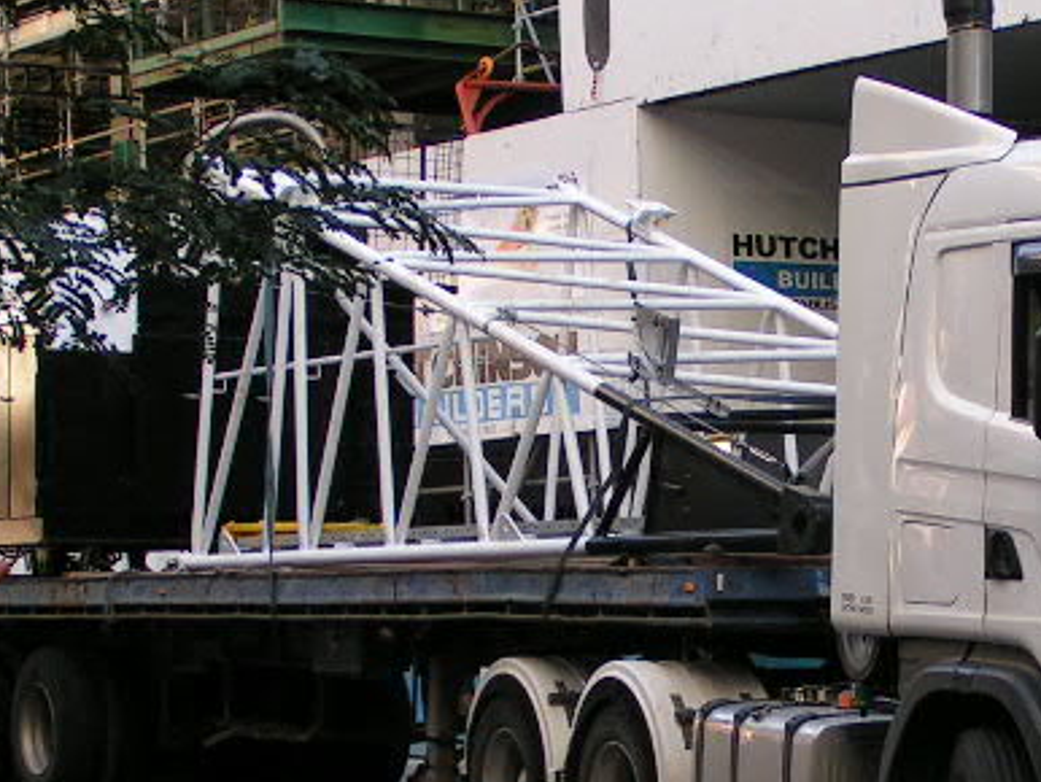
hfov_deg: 16.6
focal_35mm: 118
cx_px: 798
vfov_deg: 12.6
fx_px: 3551
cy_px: 475
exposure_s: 1/80
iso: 50
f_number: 4
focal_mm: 8.7
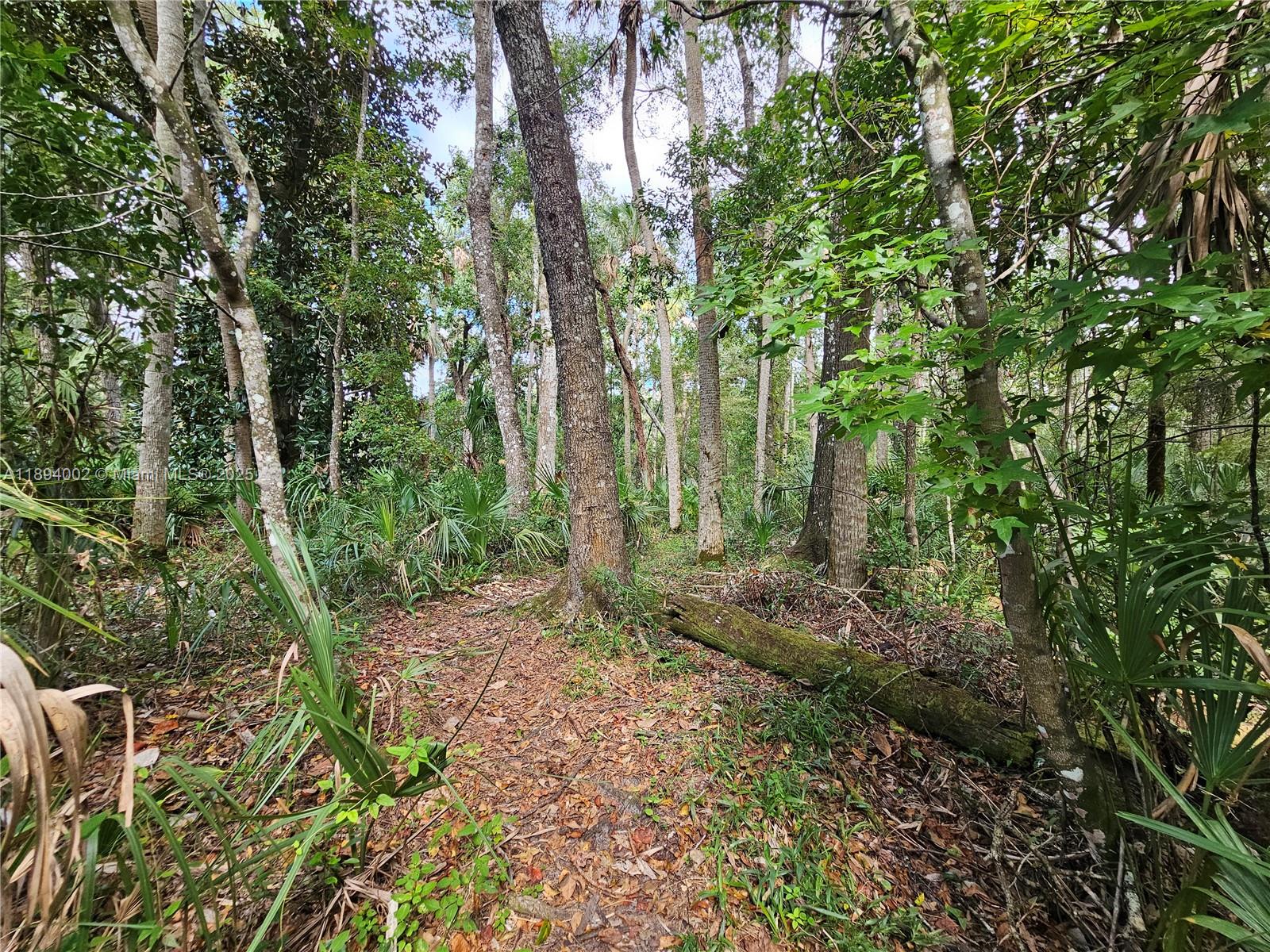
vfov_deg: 89.9
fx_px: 477
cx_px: 635
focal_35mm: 13
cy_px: 476
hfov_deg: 106.2
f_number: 2.2
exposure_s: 1/207
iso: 100
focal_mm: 2.2
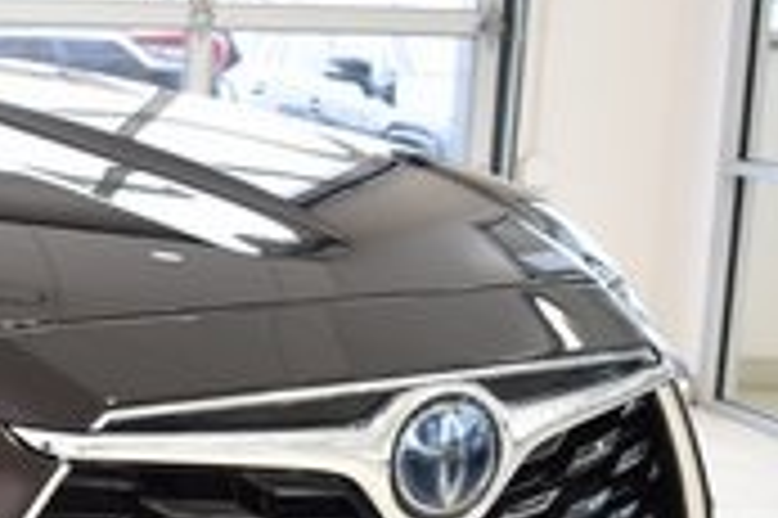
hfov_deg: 16.6
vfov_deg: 12.2
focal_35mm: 111
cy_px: 498
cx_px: -436
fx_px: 2397
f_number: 3.8
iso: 320
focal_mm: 20
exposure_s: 1/30
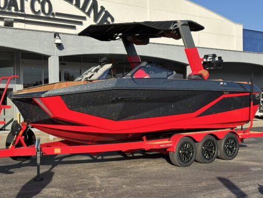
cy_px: 102
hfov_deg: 35.5
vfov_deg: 27.0
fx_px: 410
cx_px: 131
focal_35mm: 54
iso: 32
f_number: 1.6
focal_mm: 5.96
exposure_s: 1/1458
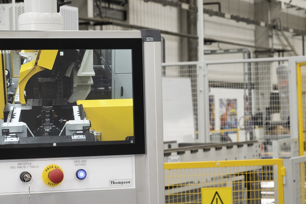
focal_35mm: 122
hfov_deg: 16.8
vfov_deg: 11.2
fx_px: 1036
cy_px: 83
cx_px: 106
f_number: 11
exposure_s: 1/2
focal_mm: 92
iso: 100
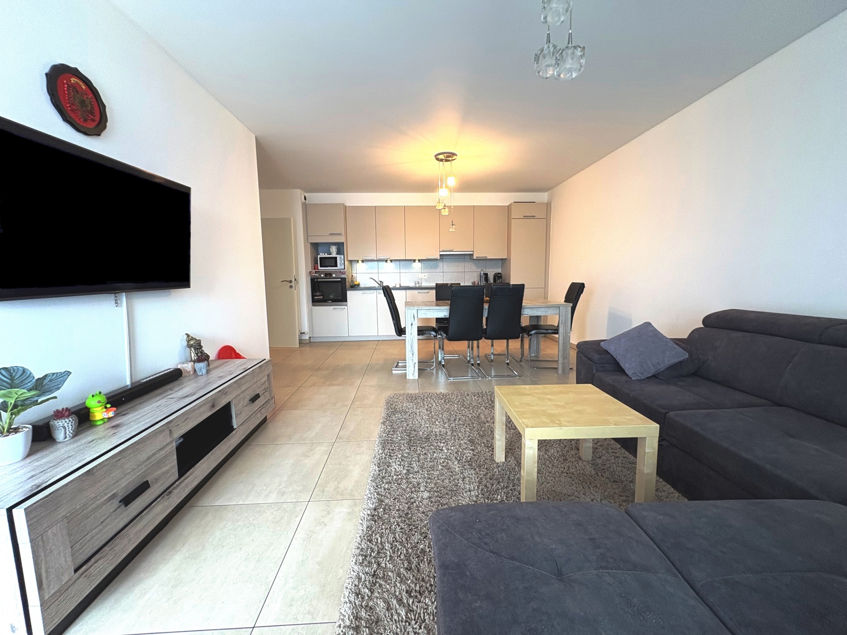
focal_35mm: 14
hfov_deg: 102.1
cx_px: 424
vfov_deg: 85.7
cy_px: 318
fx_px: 343
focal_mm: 2.22
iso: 250
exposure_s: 1/50
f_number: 2.2
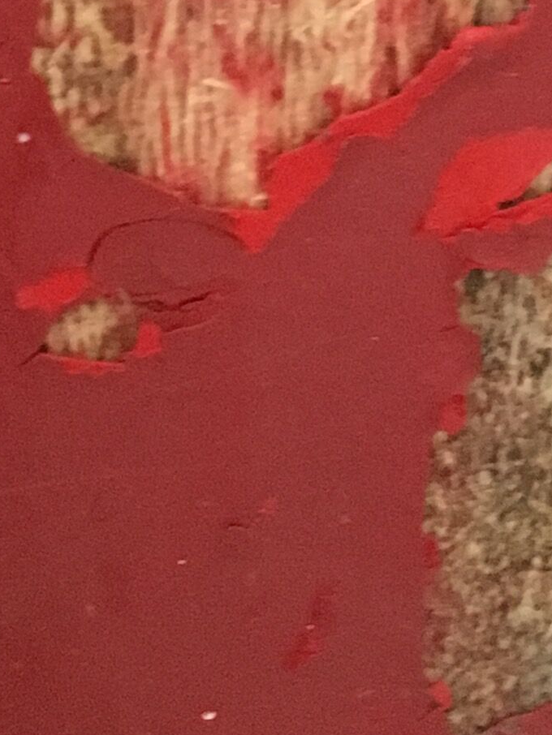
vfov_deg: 14.4
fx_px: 2741
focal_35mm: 129
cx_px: 298
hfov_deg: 11.5
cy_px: -305
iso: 320
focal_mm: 4.15
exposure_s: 1/17
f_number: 2.2
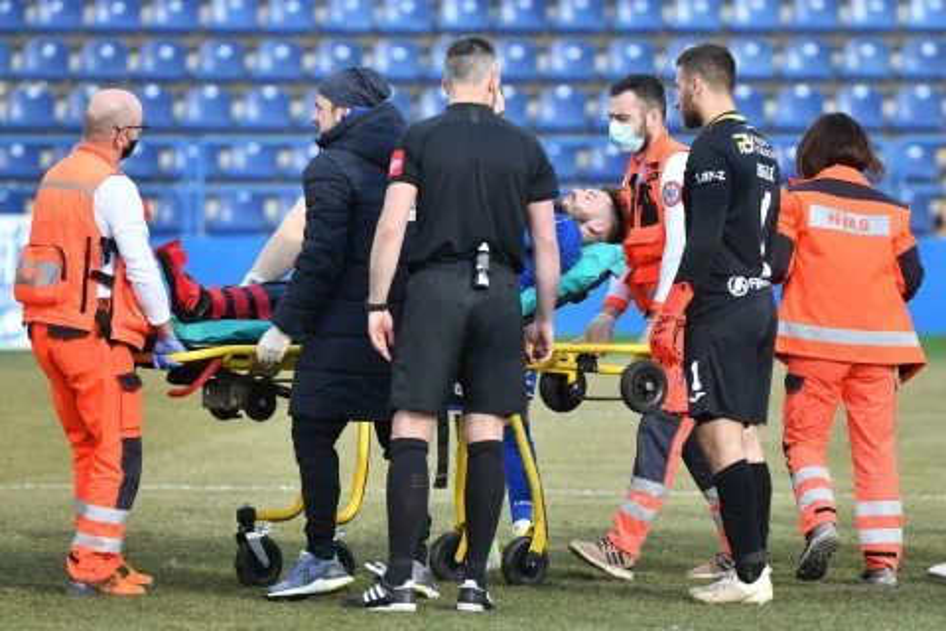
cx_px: 473
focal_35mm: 300
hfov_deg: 6.9
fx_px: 7883
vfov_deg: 4.6
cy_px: 316
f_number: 5
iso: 400
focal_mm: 300
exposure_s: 1/1250
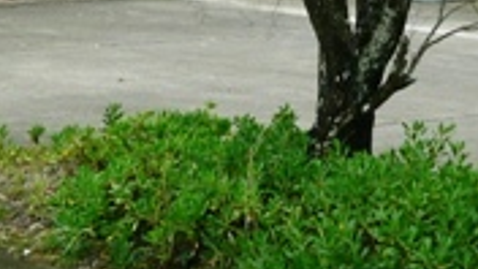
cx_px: 189
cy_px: -155
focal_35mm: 119
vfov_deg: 9.8
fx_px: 1508
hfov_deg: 18.0
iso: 80
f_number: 5.6
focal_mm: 6
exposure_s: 1/250
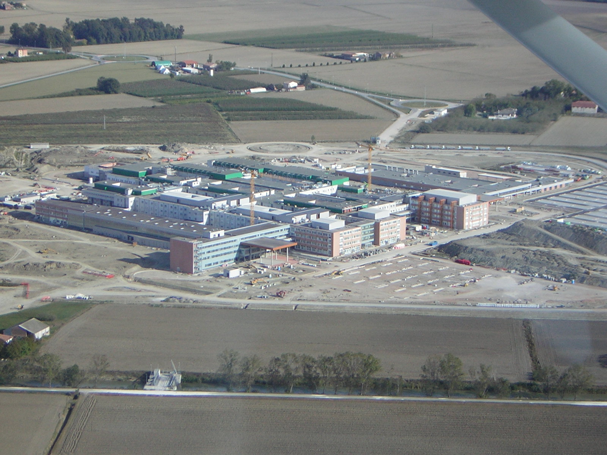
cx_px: 304
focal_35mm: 104
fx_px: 1824
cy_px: 228
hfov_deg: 18.9
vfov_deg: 14.2
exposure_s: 1/212
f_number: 4.6
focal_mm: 13.6
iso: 50
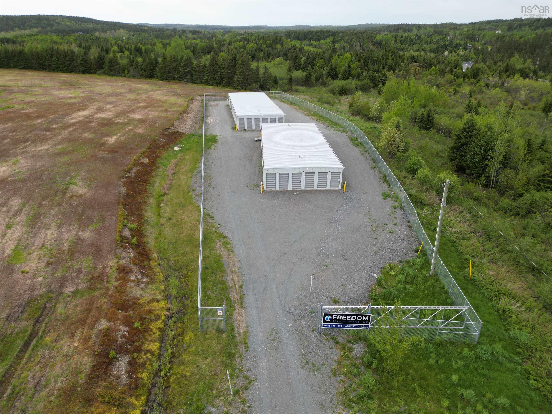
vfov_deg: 56.8
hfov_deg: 71.6
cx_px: 276
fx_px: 383
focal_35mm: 24
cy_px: 207
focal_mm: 6.72
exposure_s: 1/1250
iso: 200
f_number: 1.7
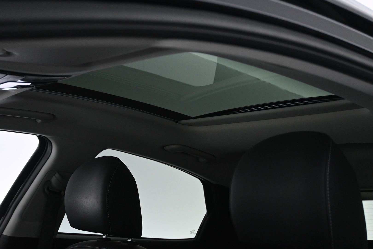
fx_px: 528
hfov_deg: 38.9
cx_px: 186
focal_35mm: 51
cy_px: 124
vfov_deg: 26.5
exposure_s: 1/50
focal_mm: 34
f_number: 5
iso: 2000
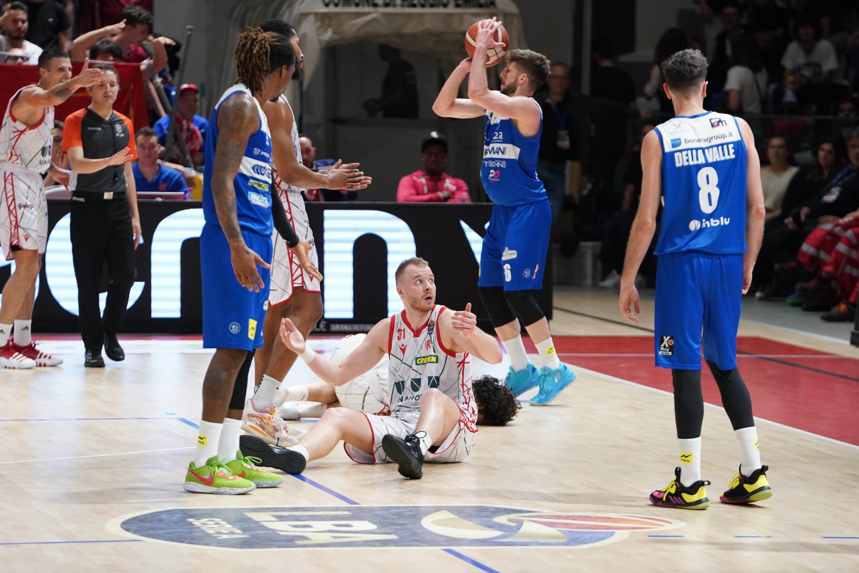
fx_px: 5034
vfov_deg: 6.5
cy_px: 277
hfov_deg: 9.8
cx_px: 423
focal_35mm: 211
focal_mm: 200
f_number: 3.5
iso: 3200
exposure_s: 1/1250
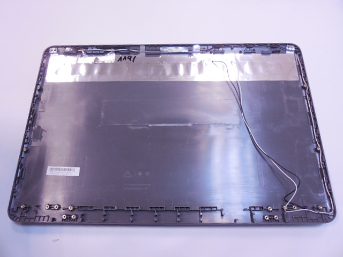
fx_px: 258
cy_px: 128
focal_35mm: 26
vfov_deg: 53.1
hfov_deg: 67.3
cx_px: 172
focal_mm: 4.6
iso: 800
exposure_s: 1/60
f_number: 3.5
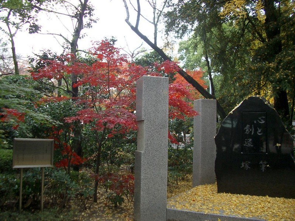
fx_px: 298
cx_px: 148
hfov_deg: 52.6
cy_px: 110
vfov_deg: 40.7
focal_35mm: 35
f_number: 2.6
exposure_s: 1/50
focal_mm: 5.8
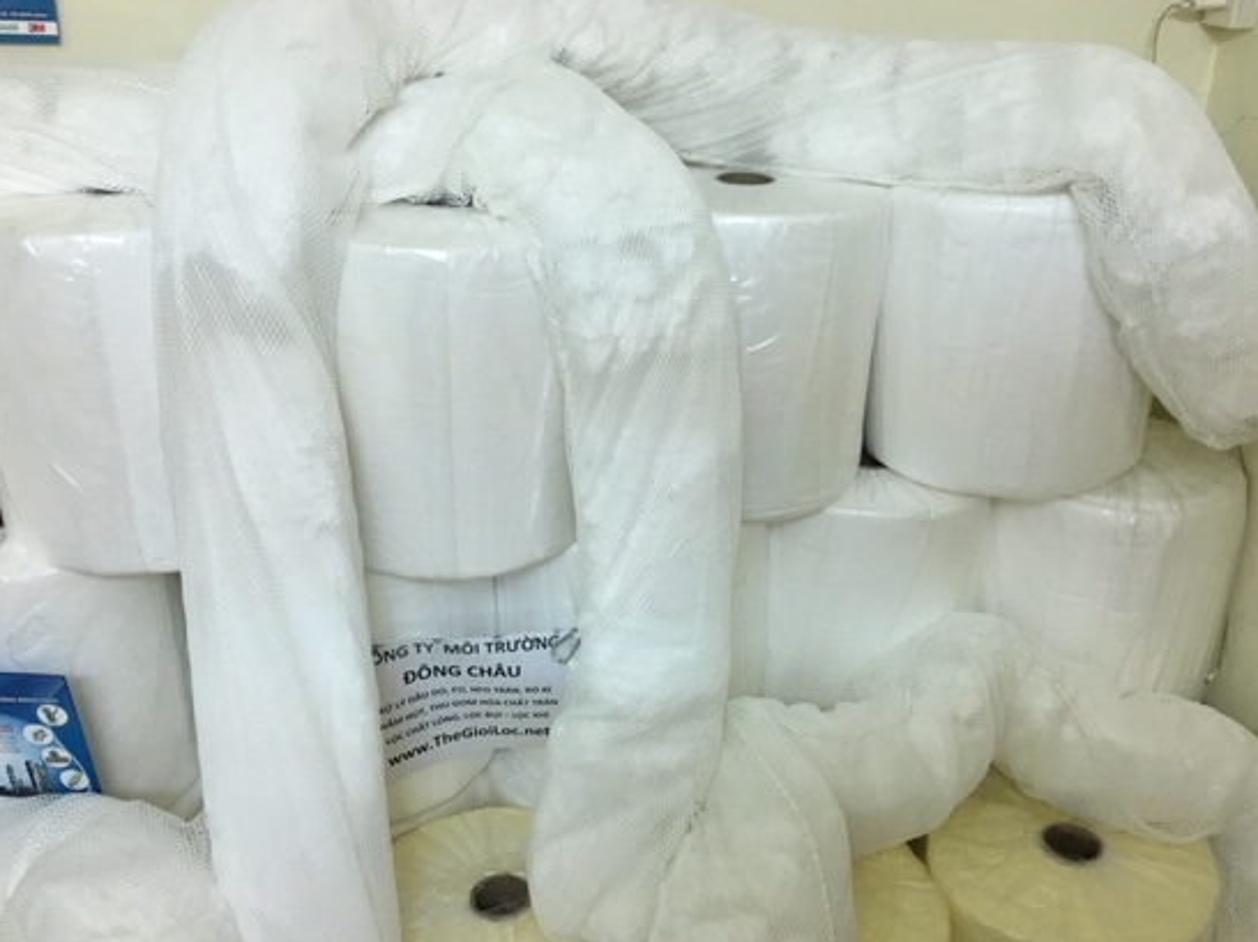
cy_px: 502
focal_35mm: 34
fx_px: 1235
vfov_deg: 41.7
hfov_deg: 54.0
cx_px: 654
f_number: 2.2
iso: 50
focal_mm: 4.15
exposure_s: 1/15
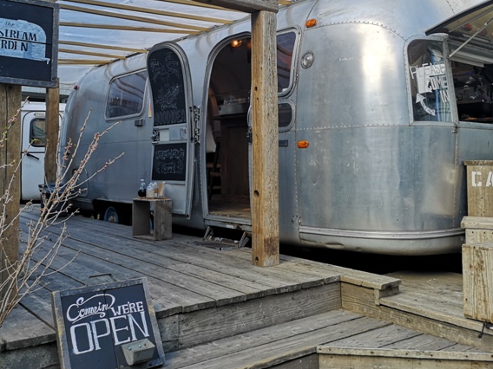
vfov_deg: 37.5
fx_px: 541
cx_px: 270
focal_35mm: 38
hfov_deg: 48.9
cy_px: 139
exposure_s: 1/664
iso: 50
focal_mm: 3.95
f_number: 1.8
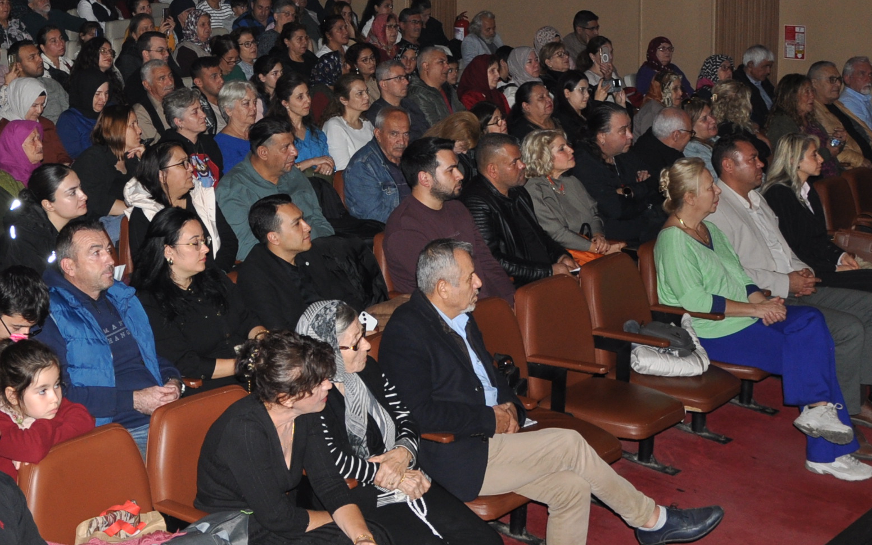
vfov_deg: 22.2
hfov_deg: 34.0
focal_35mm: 57
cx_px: 112
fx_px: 1354
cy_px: 45
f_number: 3.5
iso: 400
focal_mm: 18
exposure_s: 1/60
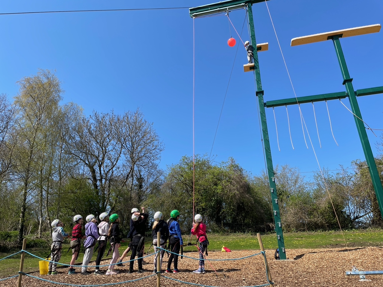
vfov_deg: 53.1
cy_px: 144
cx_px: 192
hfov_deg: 67.3
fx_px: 288
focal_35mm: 26
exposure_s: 1/2353
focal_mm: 4.2
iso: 32
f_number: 1.6
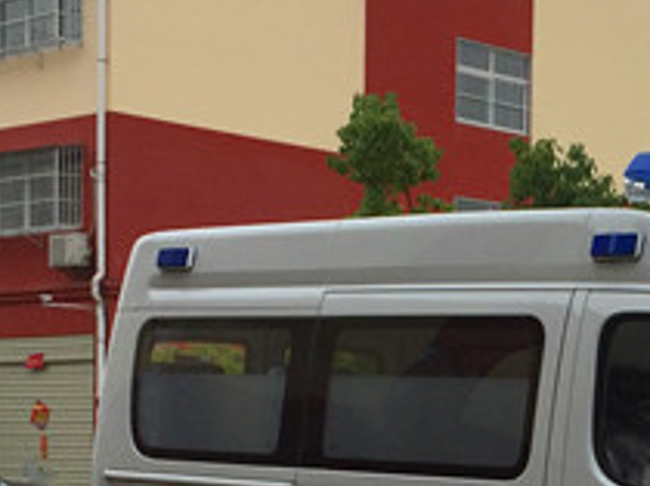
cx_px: 675
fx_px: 1969
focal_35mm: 105
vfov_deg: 13.8
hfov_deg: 18.2
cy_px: 539
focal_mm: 4.15
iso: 32
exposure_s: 1/1068
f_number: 2.2
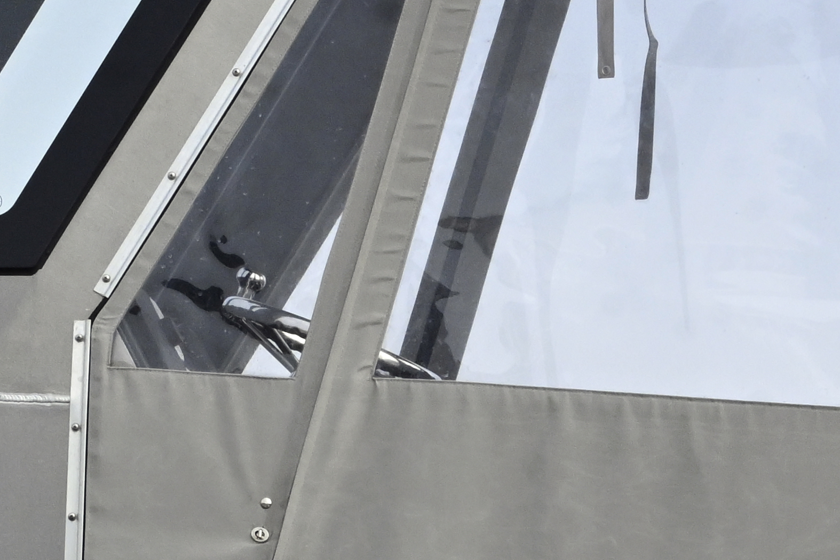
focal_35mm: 215
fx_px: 5017
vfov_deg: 6.3
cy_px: 934
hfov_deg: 9.6
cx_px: 549
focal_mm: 41
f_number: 13
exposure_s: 1/640
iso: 1000
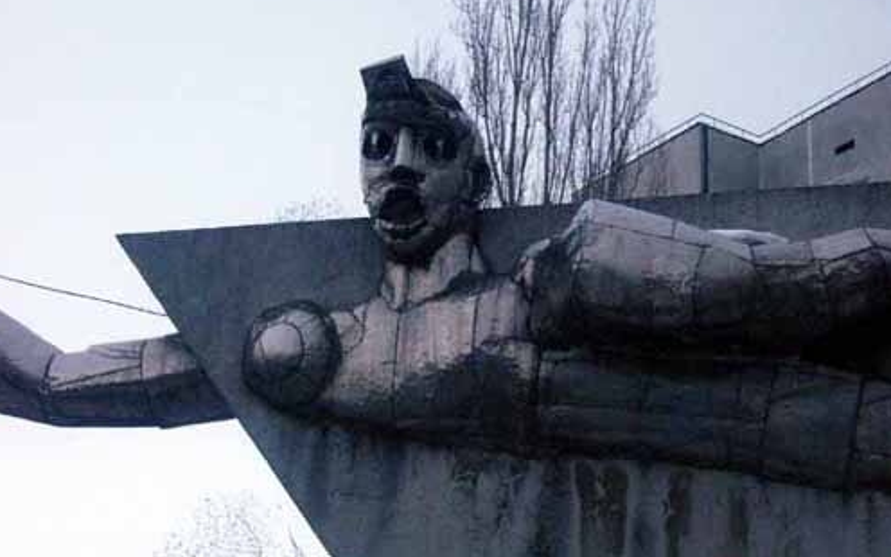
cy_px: 222
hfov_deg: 26.1
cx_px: 444
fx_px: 1918
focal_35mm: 79
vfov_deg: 16.5
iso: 320
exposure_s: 1/30
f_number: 3.9
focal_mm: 12.2
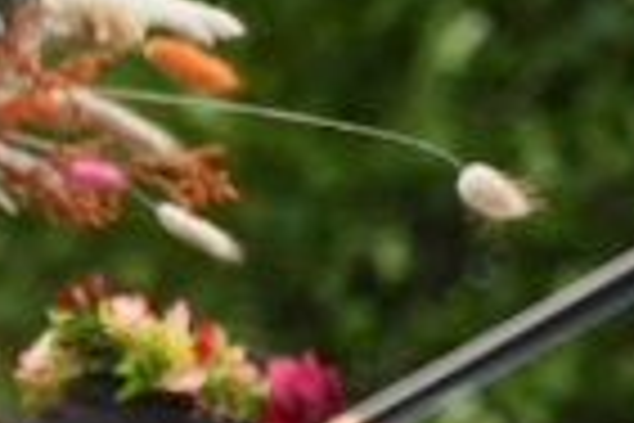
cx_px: 54
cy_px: 1447
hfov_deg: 7.6
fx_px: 4750
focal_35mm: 270
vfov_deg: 4.8
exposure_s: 1/400
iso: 250
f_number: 2.8
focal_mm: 37.1
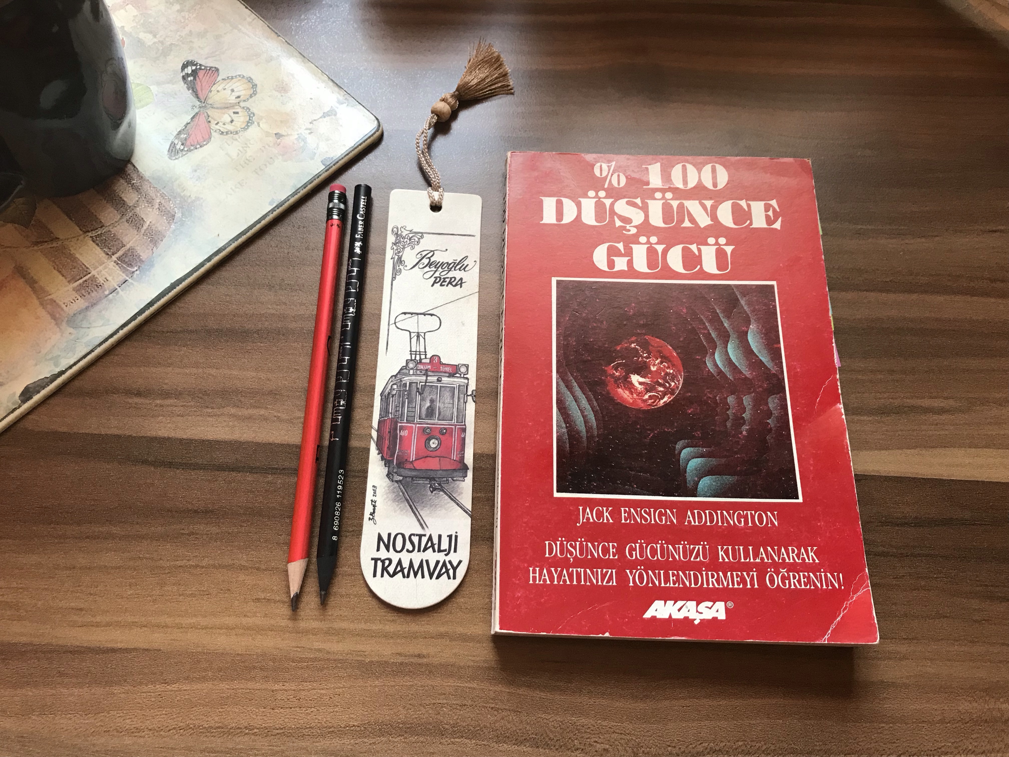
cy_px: 378
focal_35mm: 28
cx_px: 504
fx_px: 816
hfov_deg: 63.4
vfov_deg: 49.7
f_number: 1.8
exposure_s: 1/33
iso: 32
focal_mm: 3.99
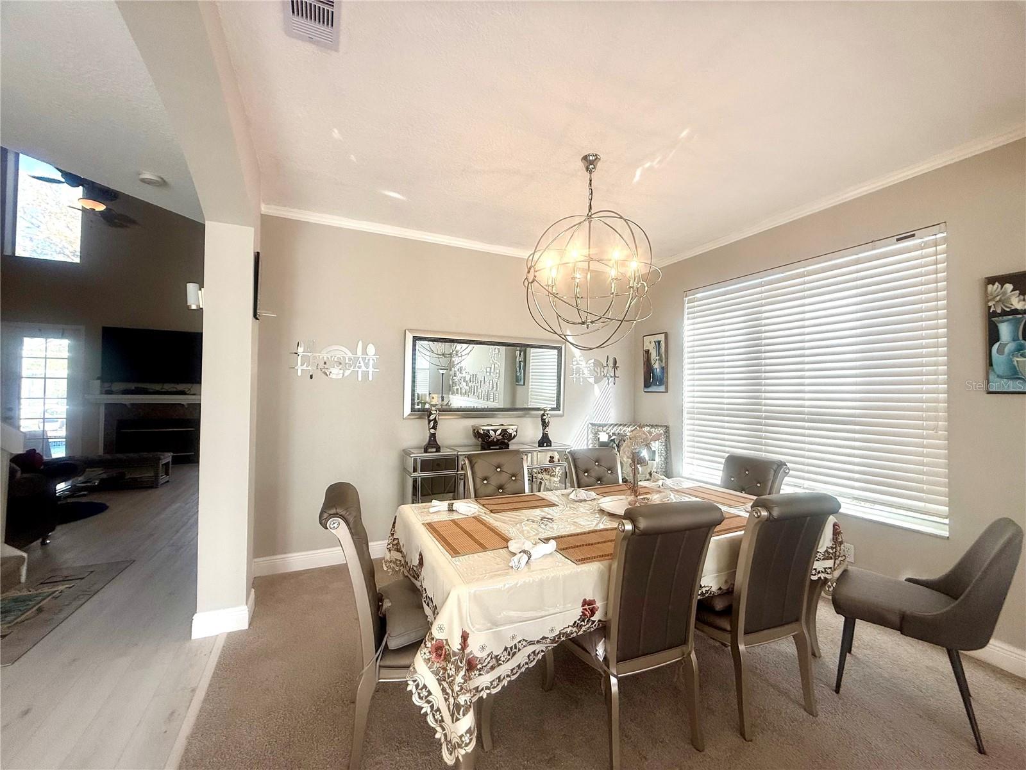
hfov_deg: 102.1
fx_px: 415
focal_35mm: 14
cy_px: 385
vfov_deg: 85.7
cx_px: 513
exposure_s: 1/140
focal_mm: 2.22
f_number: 2.2
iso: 50
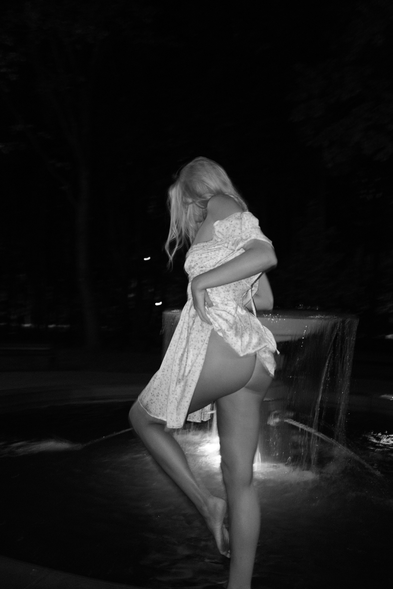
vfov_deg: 54.4
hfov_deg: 37.9
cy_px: 294
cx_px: 196
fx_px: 573
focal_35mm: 35
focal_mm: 23
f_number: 2
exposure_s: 1/15
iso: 3200
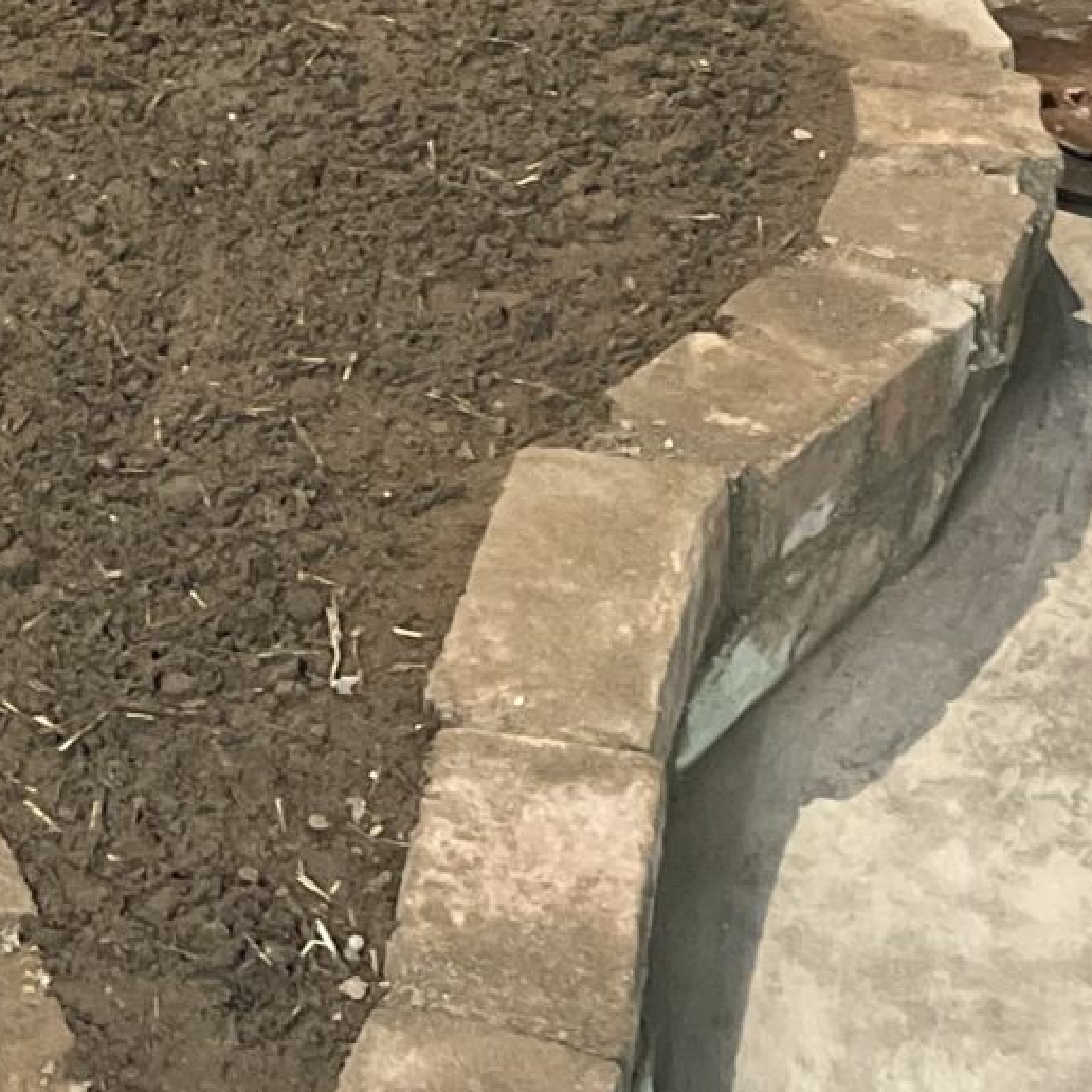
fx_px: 4069
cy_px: 565
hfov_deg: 15.0
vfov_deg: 15.3
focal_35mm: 114
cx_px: -44
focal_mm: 4.2
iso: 640
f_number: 1.6
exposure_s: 1/40
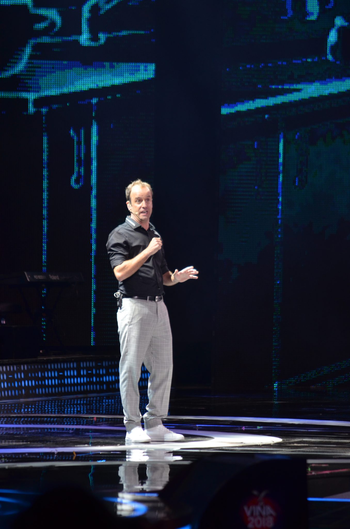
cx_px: 175
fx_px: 4396
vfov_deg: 6.9
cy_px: 264
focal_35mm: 300
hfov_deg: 4.6
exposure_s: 1/125
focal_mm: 200
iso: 800
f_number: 5.6
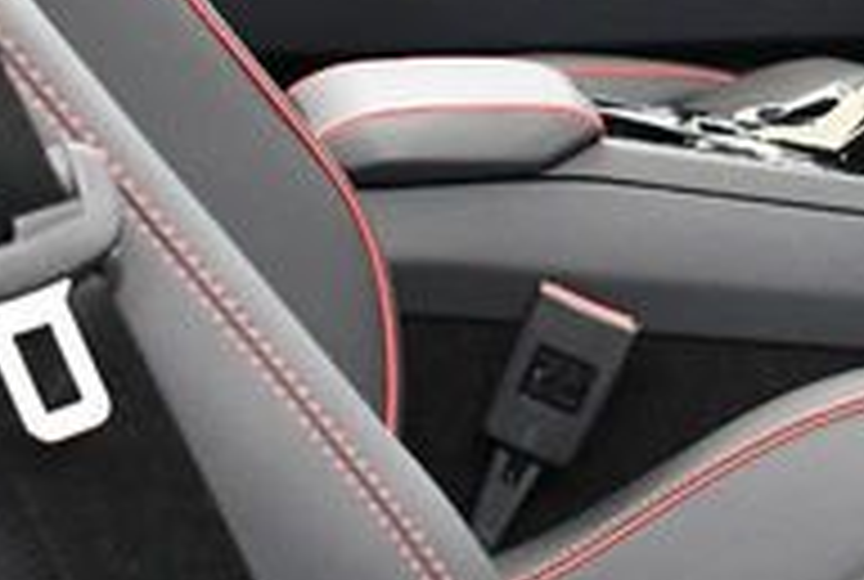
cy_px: 142
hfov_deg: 15.8
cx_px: 1260
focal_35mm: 120
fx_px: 2887
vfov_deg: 11.5
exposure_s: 1/100
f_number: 3.5
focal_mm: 18
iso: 3200
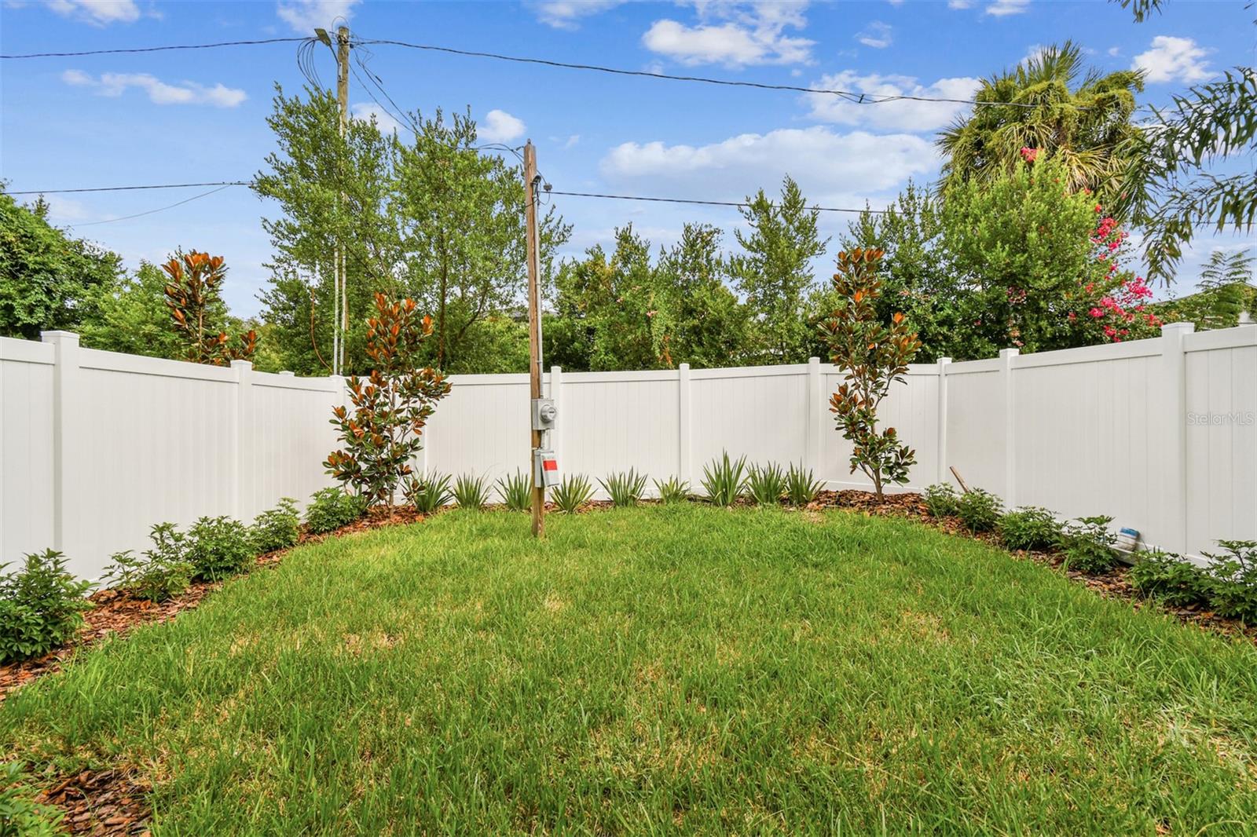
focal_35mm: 15
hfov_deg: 100.4
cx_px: 628
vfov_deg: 77.3
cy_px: 418
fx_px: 524
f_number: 7.1
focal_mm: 10
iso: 100
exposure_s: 1/125
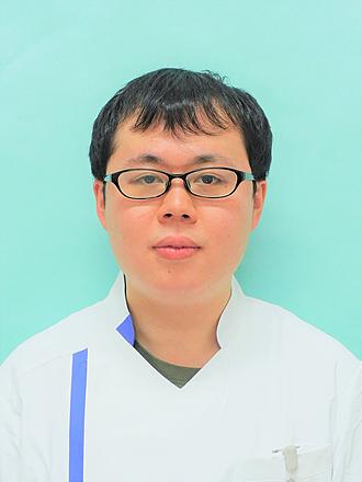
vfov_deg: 38.2
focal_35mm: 50
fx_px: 697
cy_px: 241
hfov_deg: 29.1
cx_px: 181
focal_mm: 9
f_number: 4
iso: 180
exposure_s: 1/30
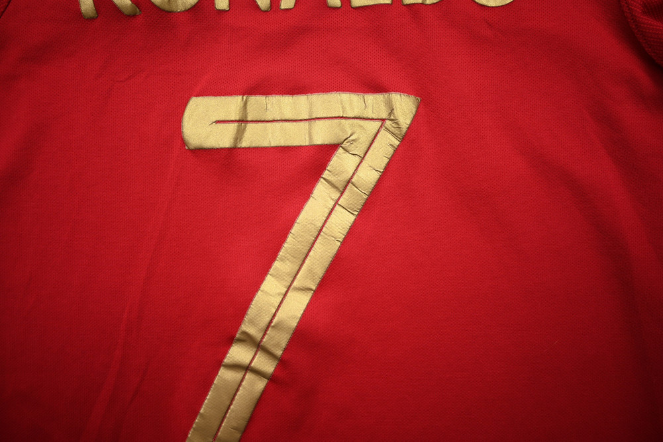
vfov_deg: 53.2
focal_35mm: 24
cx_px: 332
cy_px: 221
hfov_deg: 73.7
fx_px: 442
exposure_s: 1/180
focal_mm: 24
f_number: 4
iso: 200
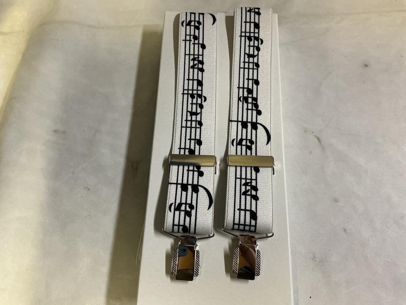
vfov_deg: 48.2
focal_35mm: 29
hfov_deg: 61.7
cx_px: 203
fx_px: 340
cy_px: 152
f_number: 1.8
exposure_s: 1/50
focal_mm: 3
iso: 125
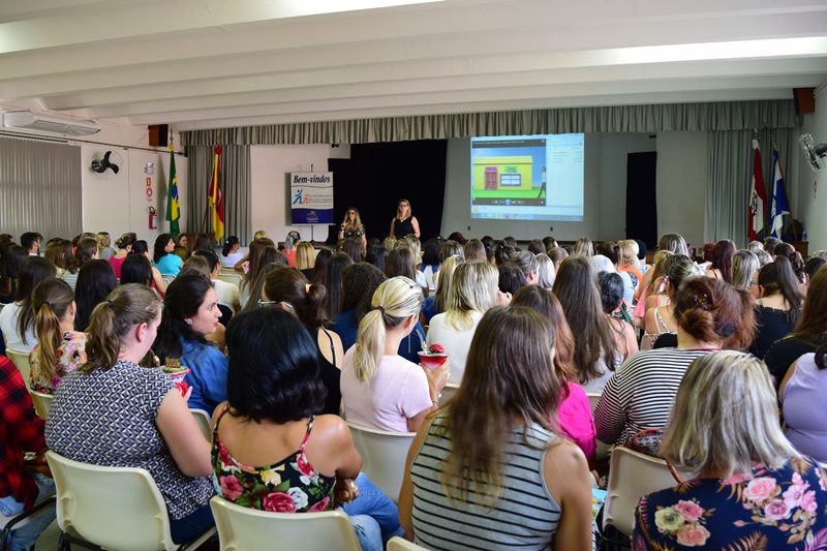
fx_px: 758
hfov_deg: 57.2
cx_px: 414
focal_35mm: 33
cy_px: 276
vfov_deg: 40.0
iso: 400
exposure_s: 1/20
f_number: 6.3
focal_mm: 22
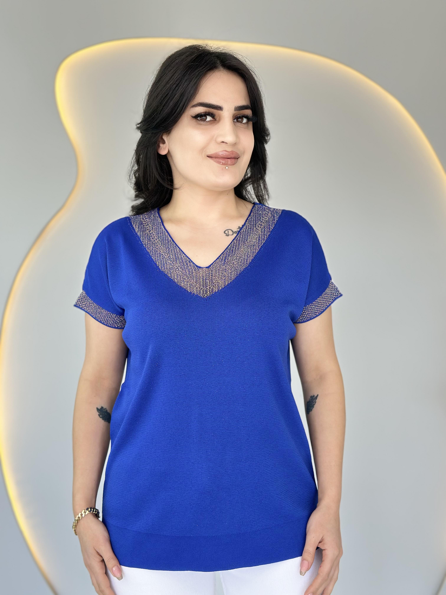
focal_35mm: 48
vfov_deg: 39.7
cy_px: 298
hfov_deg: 30.3
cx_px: 223
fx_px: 825
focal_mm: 6.86
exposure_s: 1/120
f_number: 1.78
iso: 64
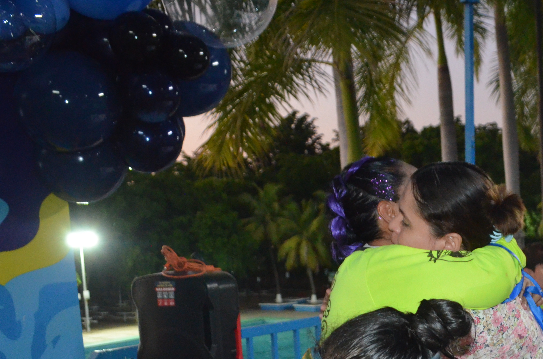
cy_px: 297
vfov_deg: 25.4
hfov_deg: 36.3
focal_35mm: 52
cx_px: 471
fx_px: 783
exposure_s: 1/60
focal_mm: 18
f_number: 3.5
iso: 2800
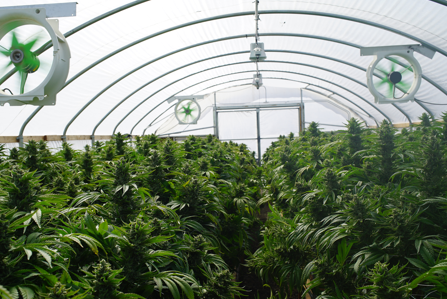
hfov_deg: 44.4
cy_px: 159
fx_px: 547
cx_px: 202
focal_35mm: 44
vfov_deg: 30.5
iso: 100
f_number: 10
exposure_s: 1/160
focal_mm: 40
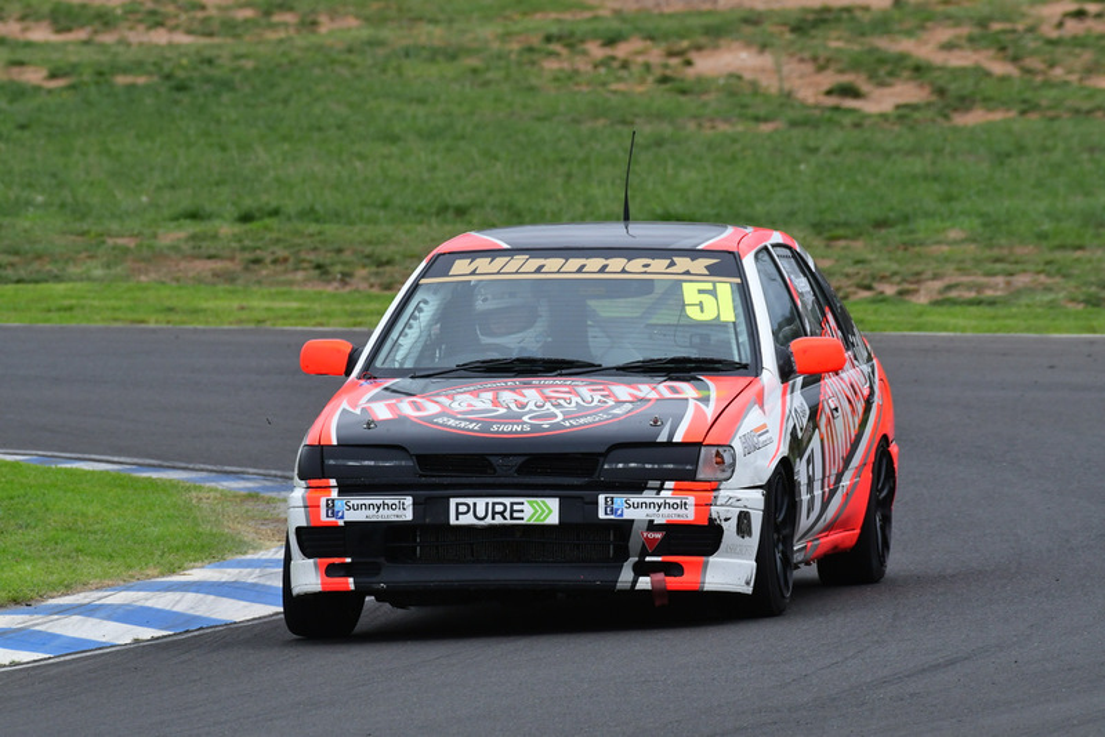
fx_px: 20265
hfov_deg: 3.1
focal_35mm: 660
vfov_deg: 2.1
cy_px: 368
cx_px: 552
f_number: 11
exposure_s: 1/640
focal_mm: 440
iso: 800
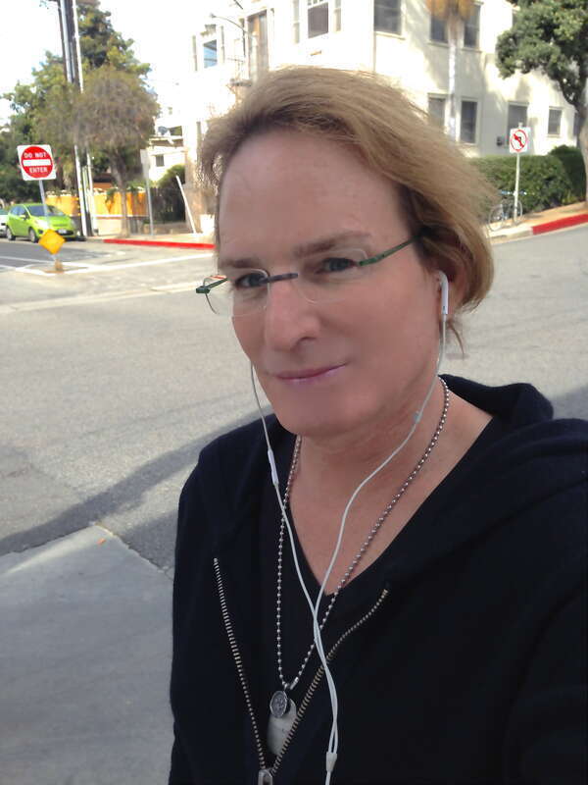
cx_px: 294
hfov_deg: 42.9
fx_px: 747
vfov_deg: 55.4
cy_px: 392
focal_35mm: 33
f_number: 2.4
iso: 50
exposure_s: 1/583
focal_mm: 4.12
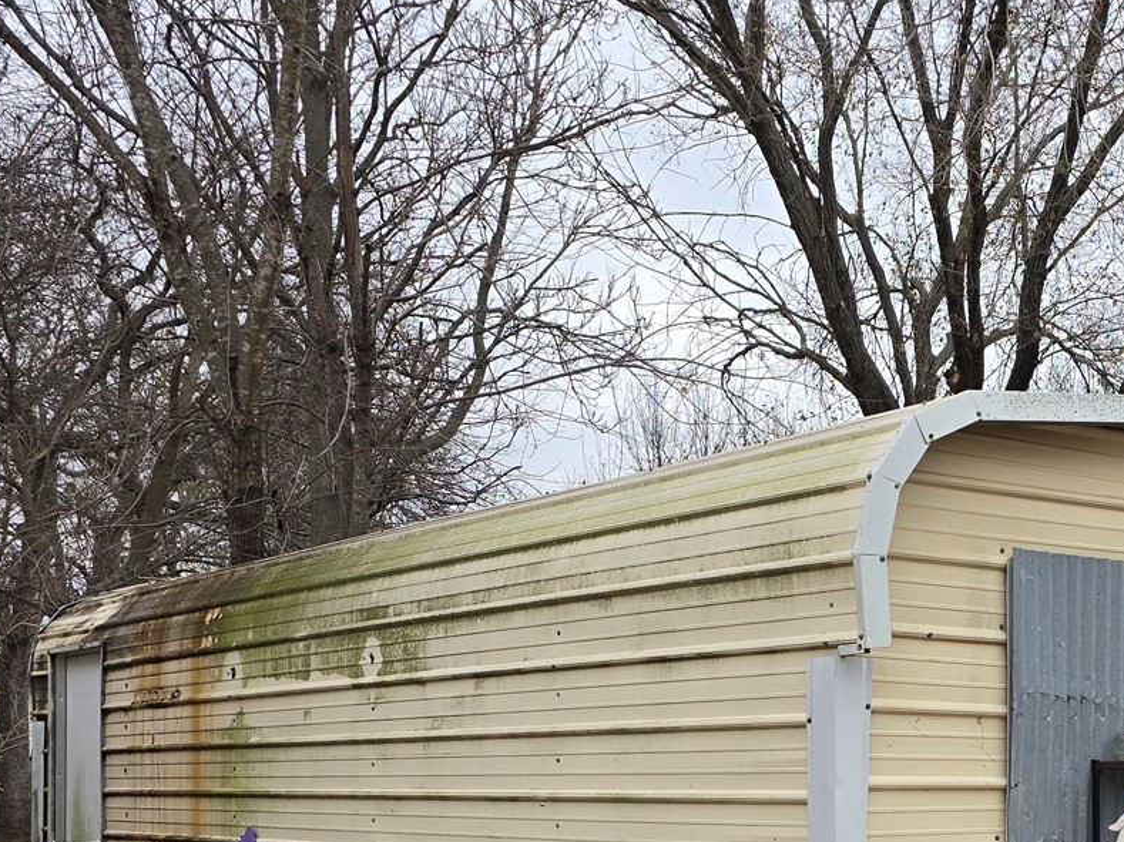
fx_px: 1818
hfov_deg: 33.0
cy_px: 852
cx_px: 963
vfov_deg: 24.8
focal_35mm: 56
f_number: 1.7
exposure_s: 1/257
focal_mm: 6.3
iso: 12
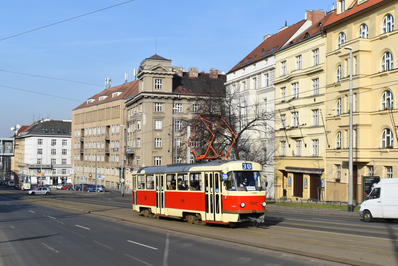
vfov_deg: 31.9
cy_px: 133
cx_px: 199
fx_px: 464
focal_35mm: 42
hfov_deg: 46.4
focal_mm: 28
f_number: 10
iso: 200
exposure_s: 1/400
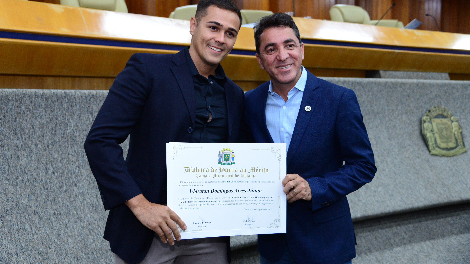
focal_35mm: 40
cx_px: 235
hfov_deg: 50.5
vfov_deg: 29.7
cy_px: 116
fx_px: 498
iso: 2500
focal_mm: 38
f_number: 4
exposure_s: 1/125
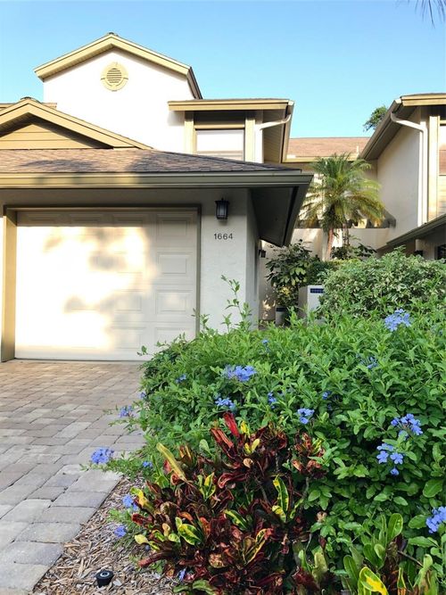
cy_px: 298
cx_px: 223
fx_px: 481
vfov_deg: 63.5
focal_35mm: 28
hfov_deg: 49.7
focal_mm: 3.99
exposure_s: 1/120
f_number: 1.8
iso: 25
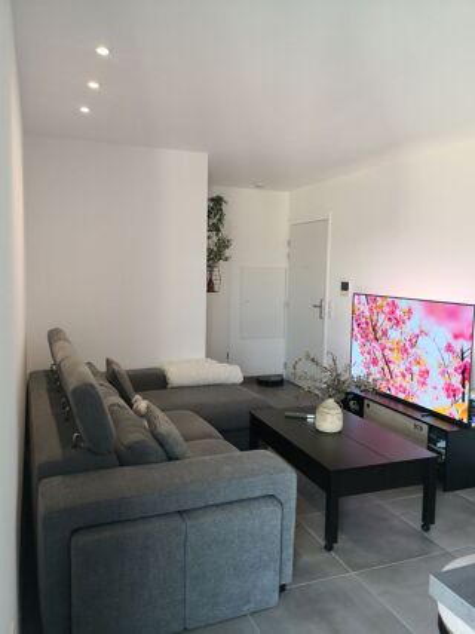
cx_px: 238
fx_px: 494
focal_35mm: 27
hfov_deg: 51.3
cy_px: 317
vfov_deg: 65.3
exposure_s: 1/60
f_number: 1.6
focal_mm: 3.95
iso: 125
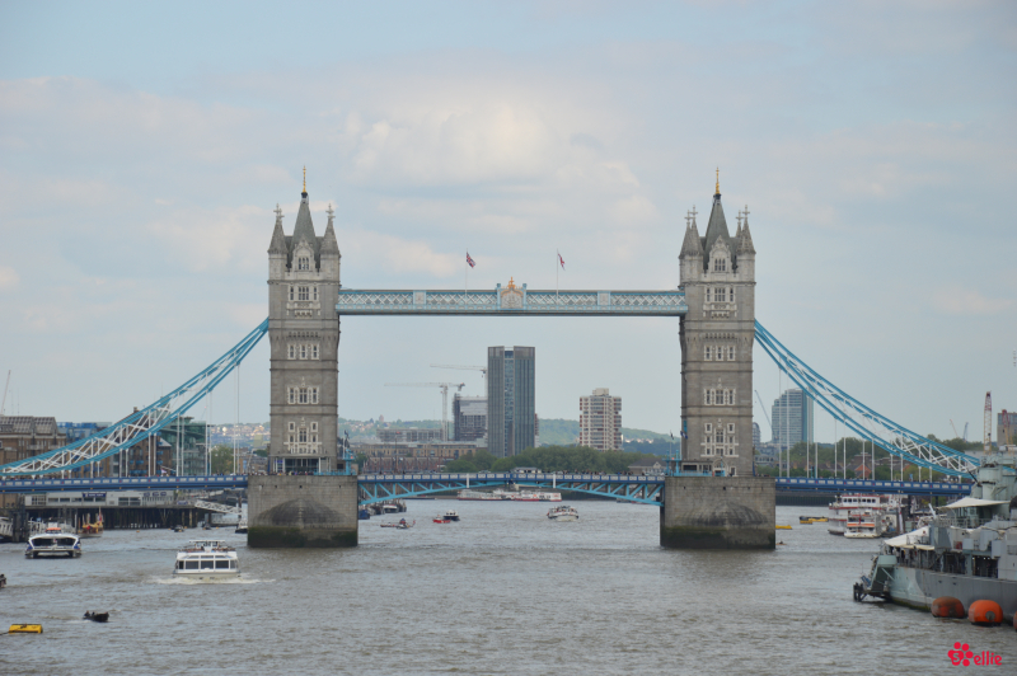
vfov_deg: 8.7
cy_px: 338
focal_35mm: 158
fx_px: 4446
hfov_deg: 13.1
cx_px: 508
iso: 100
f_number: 7.1
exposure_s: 1/200
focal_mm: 105
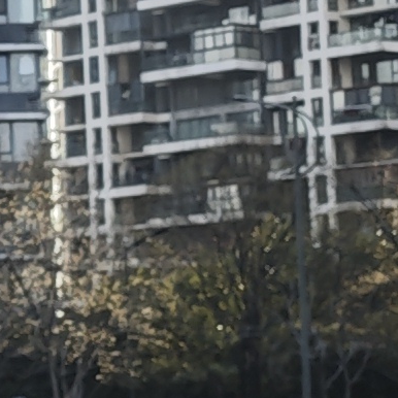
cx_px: -1060
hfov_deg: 6.8
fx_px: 2810
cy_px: 124
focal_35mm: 216
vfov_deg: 8.1
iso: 50
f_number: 1.62
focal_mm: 6.55
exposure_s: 1/356
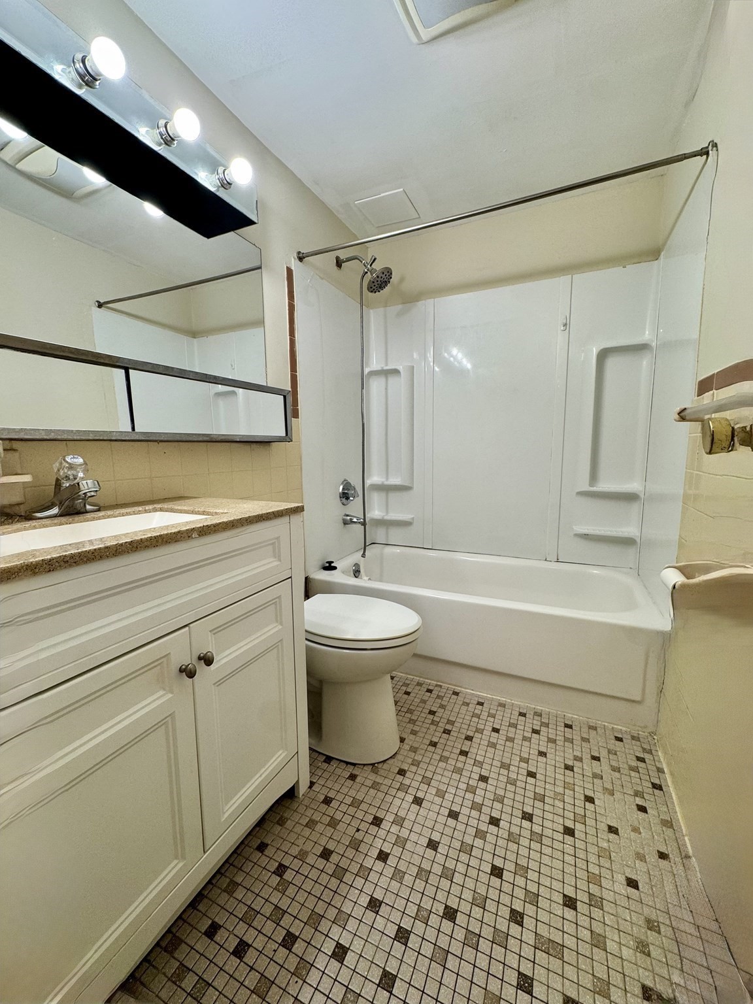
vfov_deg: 102.1
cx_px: 376
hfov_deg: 85.7
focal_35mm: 14
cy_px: 502
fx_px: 406
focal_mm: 2.22
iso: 100
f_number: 2.2
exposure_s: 1/120
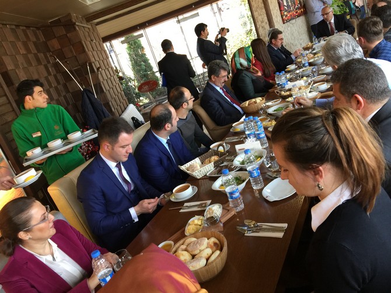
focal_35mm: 29
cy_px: 146
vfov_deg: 48.2
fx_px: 327
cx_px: 196
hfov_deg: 61.7
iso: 50
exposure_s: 1/33
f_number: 2.2
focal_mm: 4.15
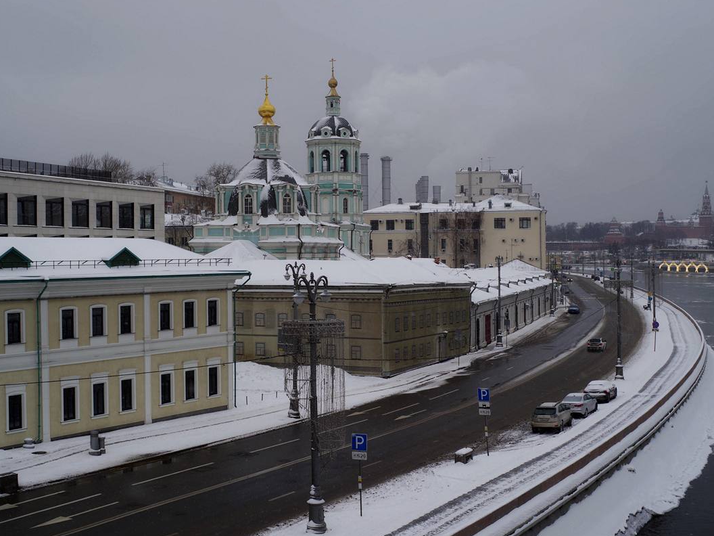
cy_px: 267
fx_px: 969
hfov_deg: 40.4
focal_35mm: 47
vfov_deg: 30.9
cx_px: 347
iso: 100
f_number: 4
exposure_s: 1/200
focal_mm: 43
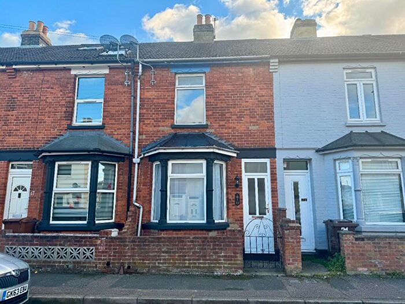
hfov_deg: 71.6
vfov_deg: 56.8
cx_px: 202
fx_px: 281
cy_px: 152
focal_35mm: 24
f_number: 1.78
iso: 80
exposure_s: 1/651
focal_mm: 6.76
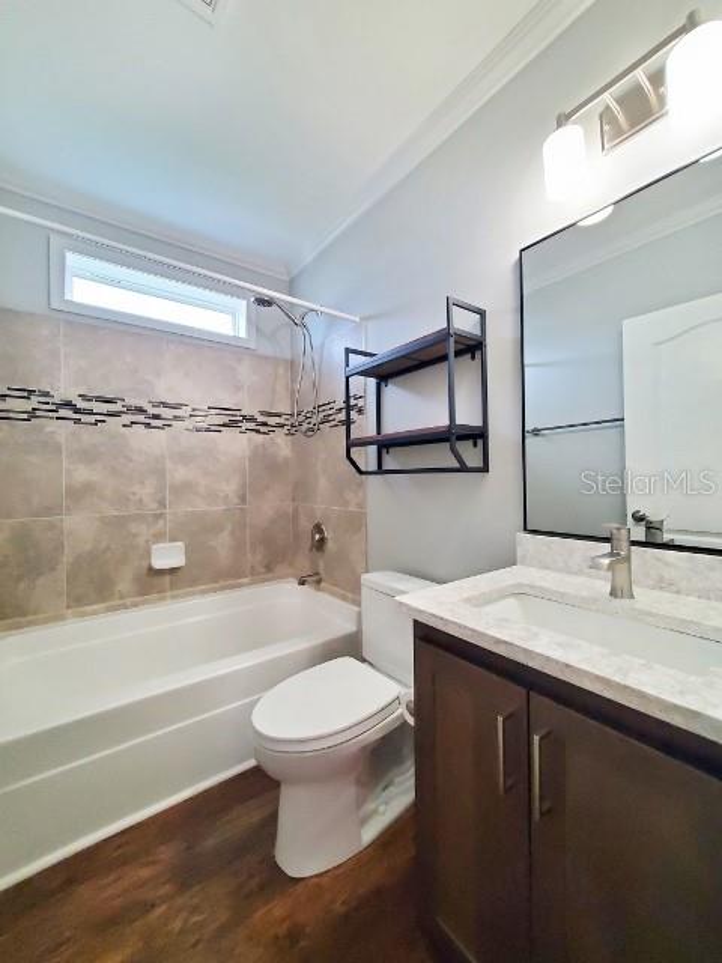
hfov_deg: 89.9
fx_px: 362
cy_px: 482
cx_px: 361
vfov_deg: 106.2
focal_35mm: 13
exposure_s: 1/60
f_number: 2.2
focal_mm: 1.8
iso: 500
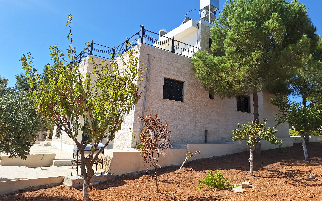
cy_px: 85
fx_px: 219
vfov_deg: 49.1
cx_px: 163
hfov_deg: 72.5
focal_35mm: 25
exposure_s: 1/2959
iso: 40
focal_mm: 5.54
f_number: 1.8
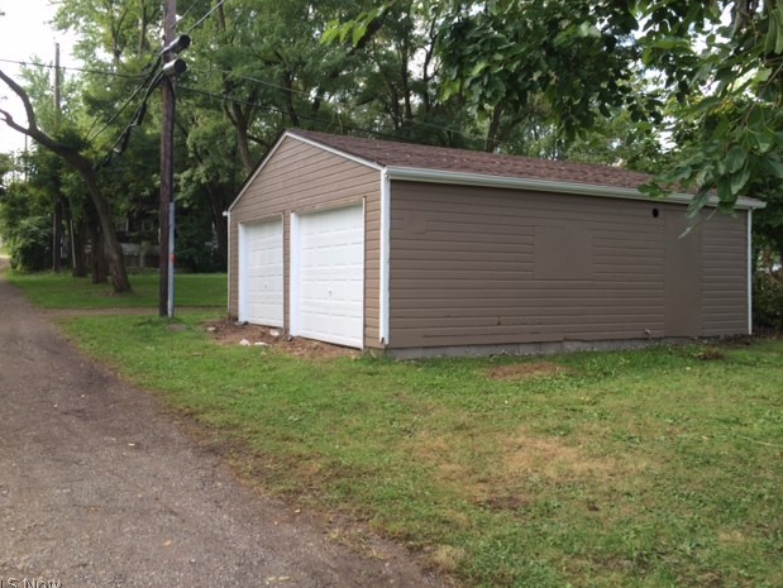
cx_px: 383
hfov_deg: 58.3
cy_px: 295
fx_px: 702
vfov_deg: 45.5
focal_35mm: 31
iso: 32
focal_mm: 4.12
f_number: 2.2
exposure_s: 1/154
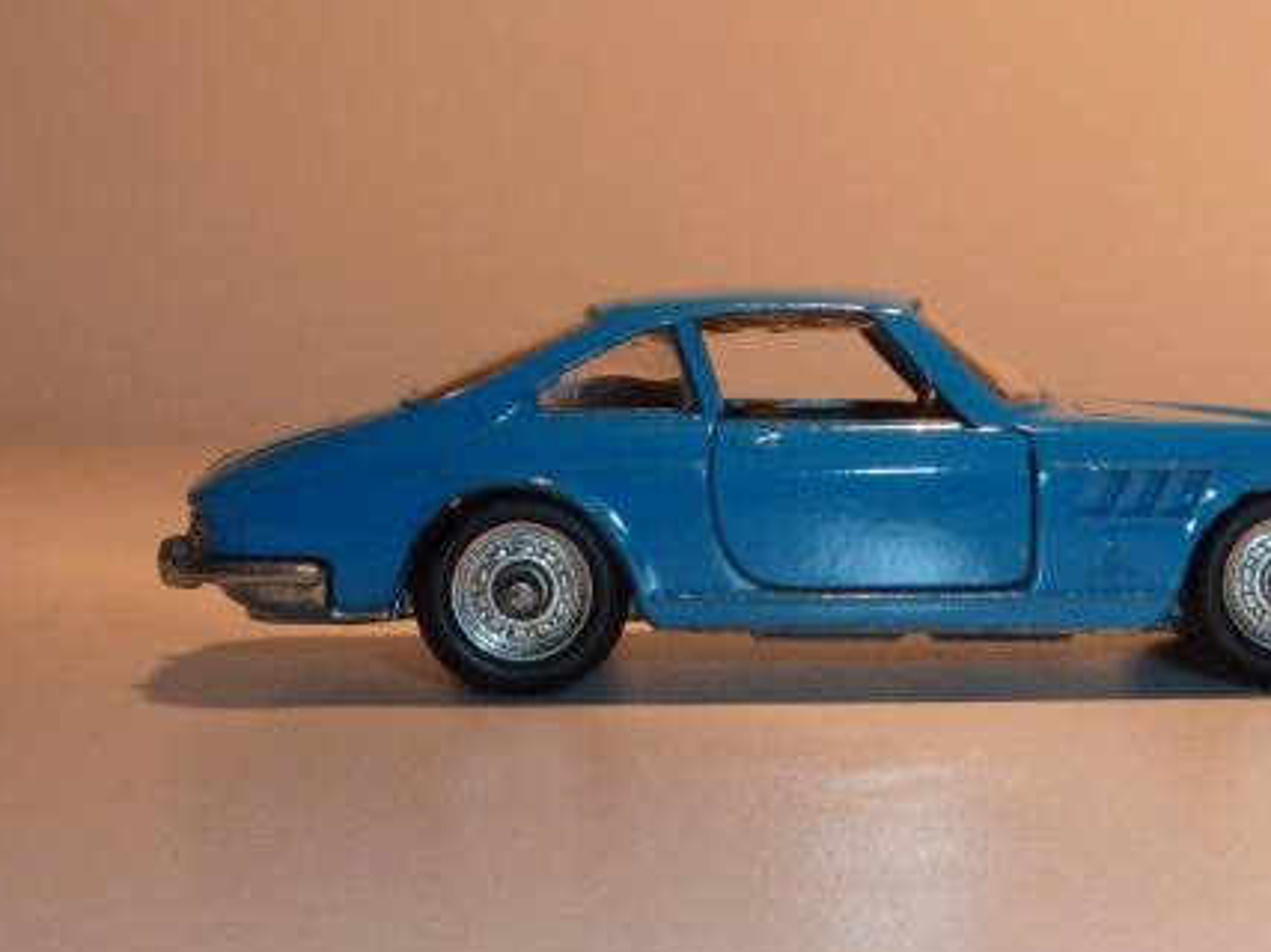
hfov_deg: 26.8
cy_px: 303
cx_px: 869
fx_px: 2643
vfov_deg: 20.3
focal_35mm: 72
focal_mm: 4.4
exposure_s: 1/40
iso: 100
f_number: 4
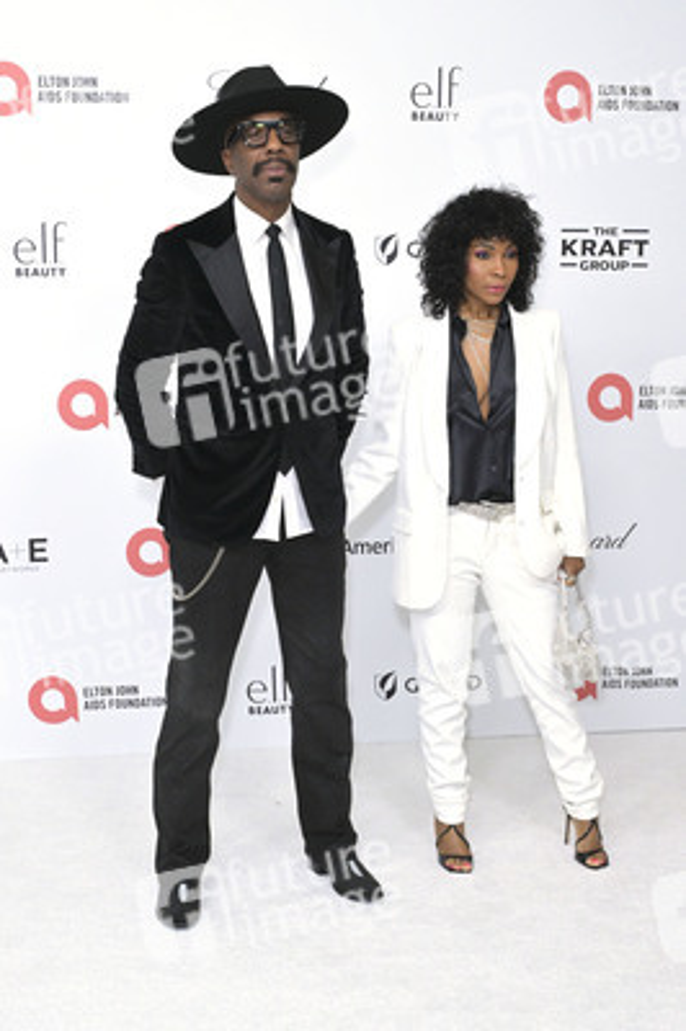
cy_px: 516
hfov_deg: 30.5
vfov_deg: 44.5
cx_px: 343
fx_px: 1260
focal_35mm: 44
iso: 2000
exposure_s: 1/250
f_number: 5.6
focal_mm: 44
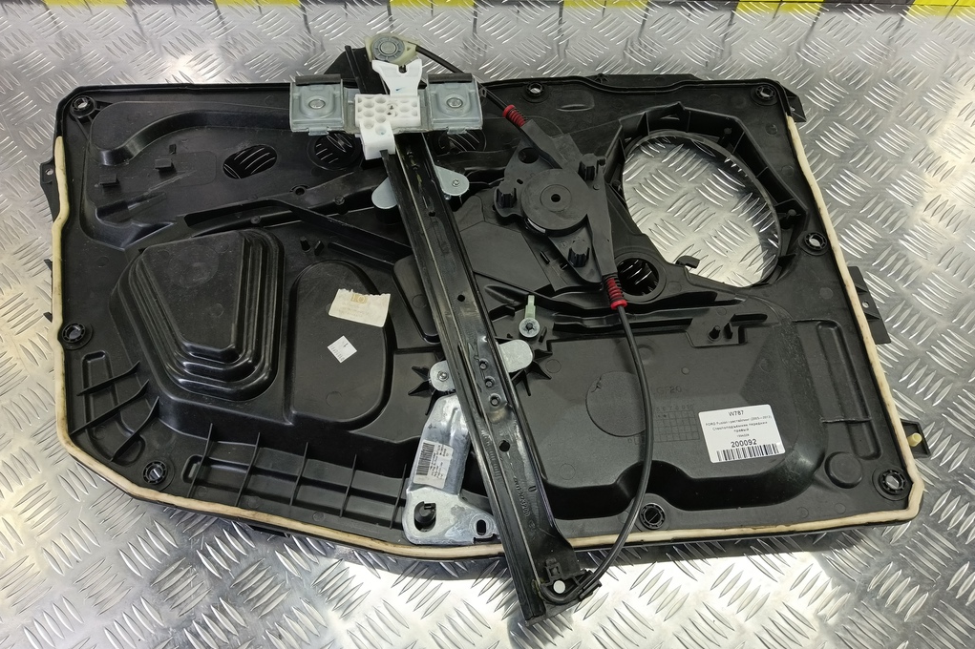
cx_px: 487
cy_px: 300
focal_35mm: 24
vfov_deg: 53.0
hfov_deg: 73.8
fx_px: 650
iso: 140
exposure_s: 1/50
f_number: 1.6
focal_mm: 4.11
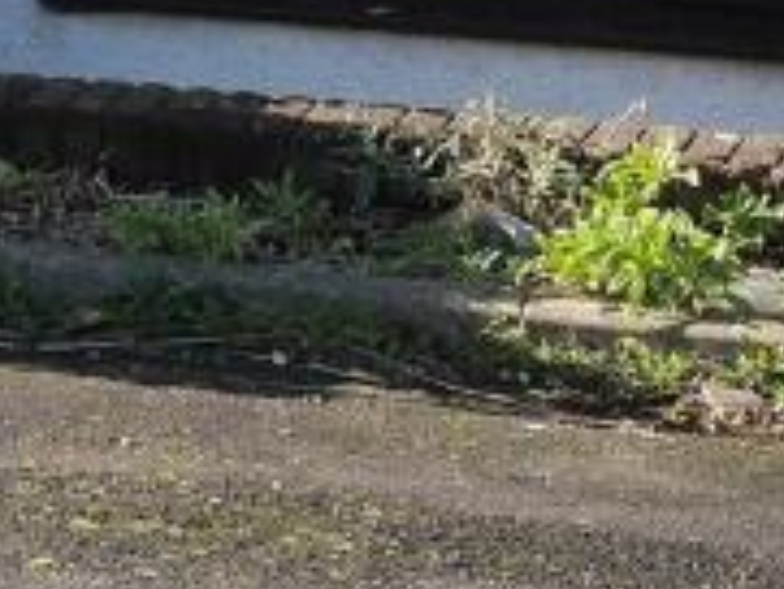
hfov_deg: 8.1
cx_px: -455
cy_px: -1033
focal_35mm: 237
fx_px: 5371
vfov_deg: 5.9
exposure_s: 1/250
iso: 200
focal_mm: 21
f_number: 7.1
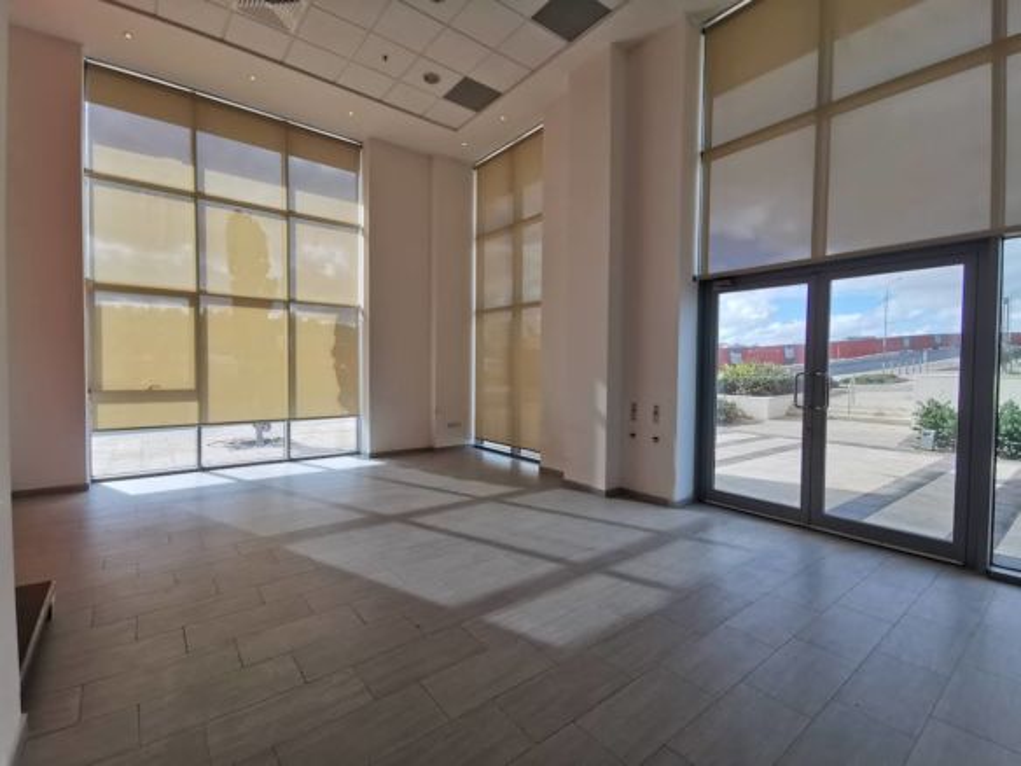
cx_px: 510
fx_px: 472
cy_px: 383
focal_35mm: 16
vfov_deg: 78.1
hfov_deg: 94.5
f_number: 2.2
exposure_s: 1/233
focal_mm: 2.35
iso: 50
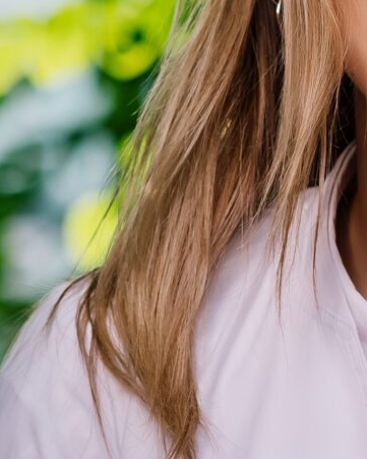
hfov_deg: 3.4
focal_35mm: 453
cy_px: 414
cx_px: 519
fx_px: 6148
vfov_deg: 4.3
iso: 800
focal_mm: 85
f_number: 2.8
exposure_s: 1/500
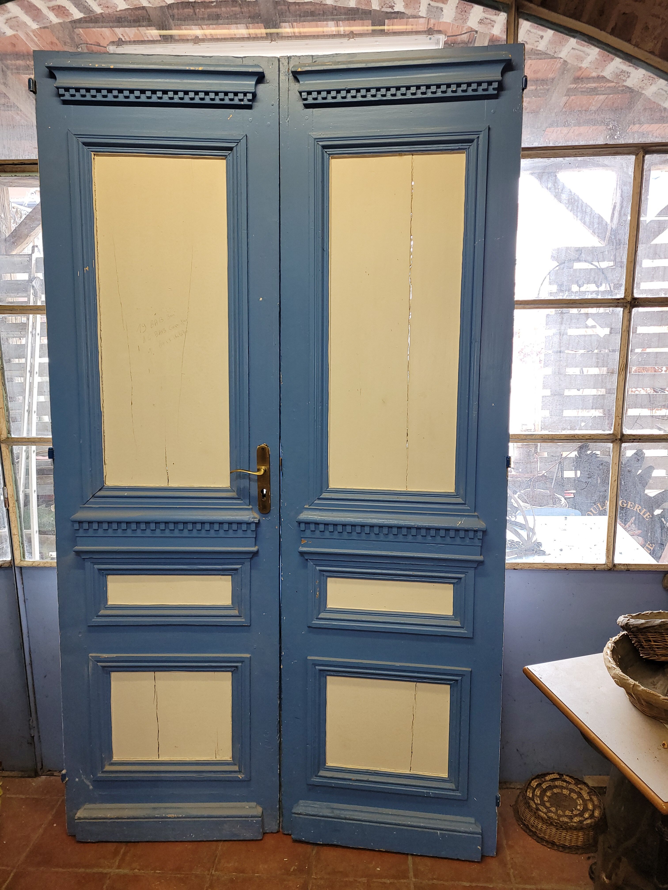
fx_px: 669
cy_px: 445
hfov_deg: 53.1
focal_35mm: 26
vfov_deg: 67.3
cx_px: 334
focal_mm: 5.4
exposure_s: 1/50
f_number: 1.8
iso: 100
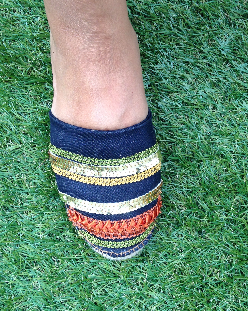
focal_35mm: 48
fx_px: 440
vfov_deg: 38.7
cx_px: 134
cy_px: 170
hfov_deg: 31.4
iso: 50
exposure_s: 1/60
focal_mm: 4.12
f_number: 2.4
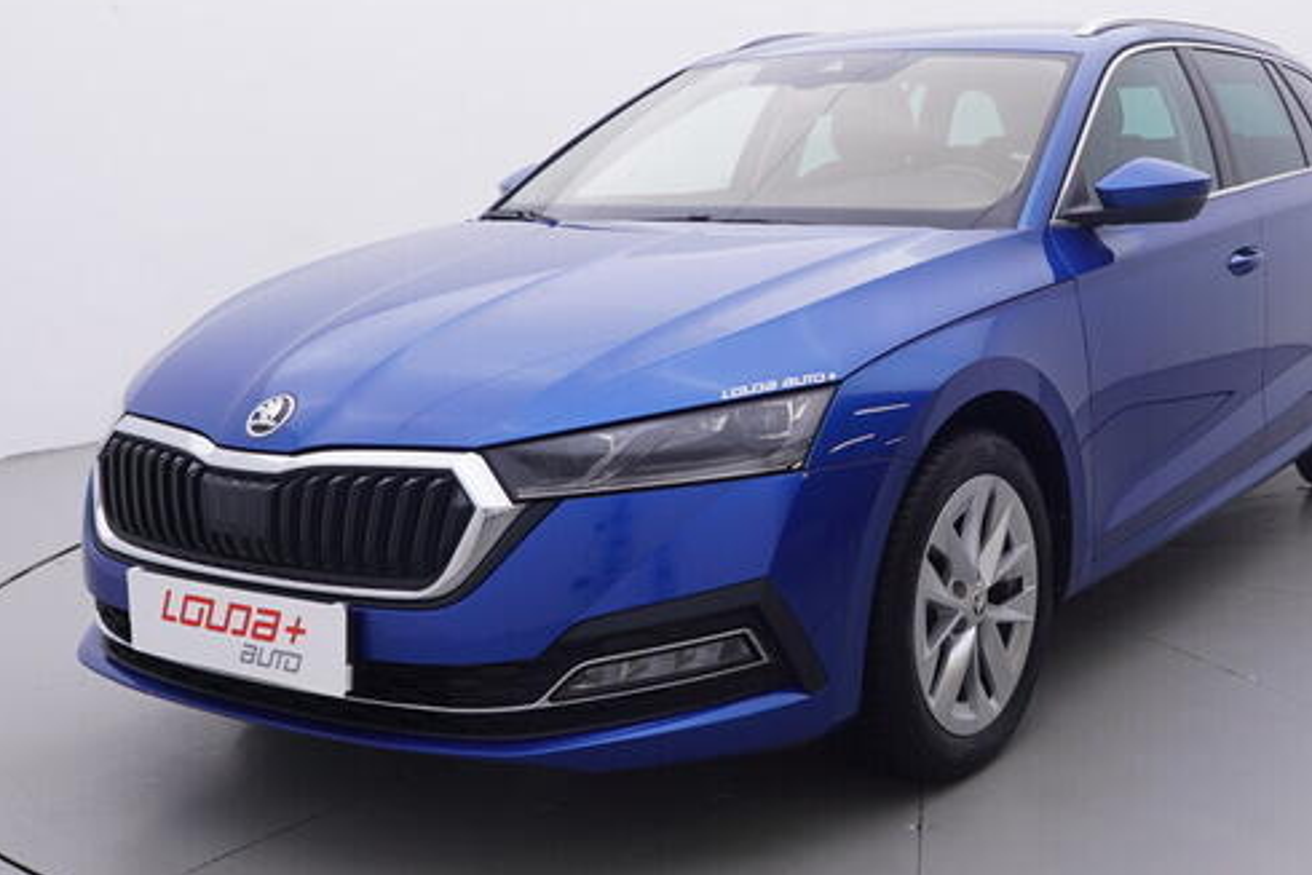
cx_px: 932
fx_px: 1715
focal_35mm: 47
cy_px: 321
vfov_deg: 28.5
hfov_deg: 41.0
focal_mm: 15
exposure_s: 1/80
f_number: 5
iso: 200
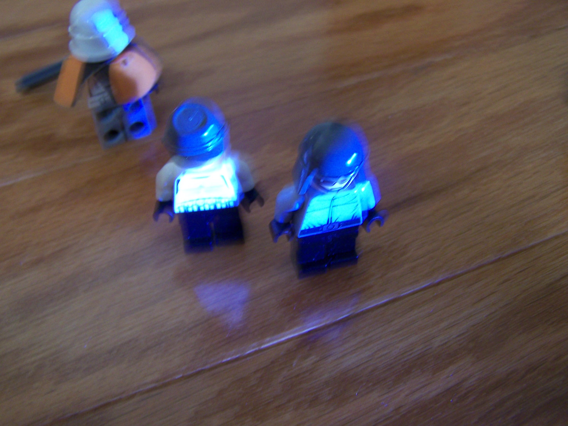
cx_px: 284
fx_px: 624
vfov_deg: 37.7
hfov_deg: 49.0
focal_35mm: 38
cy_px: 213
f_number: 2.8
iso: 160
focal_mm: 6.3
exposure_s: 1/10
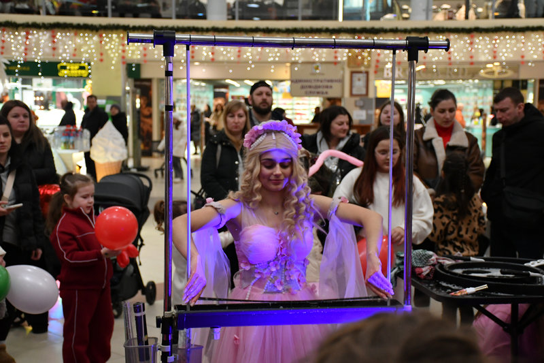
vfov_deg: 22.6
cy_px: 182
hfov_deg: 33.4
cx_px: 272
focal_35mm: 60
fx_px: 906
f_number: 4.5
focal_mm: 40
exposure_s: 1/250
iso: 2000
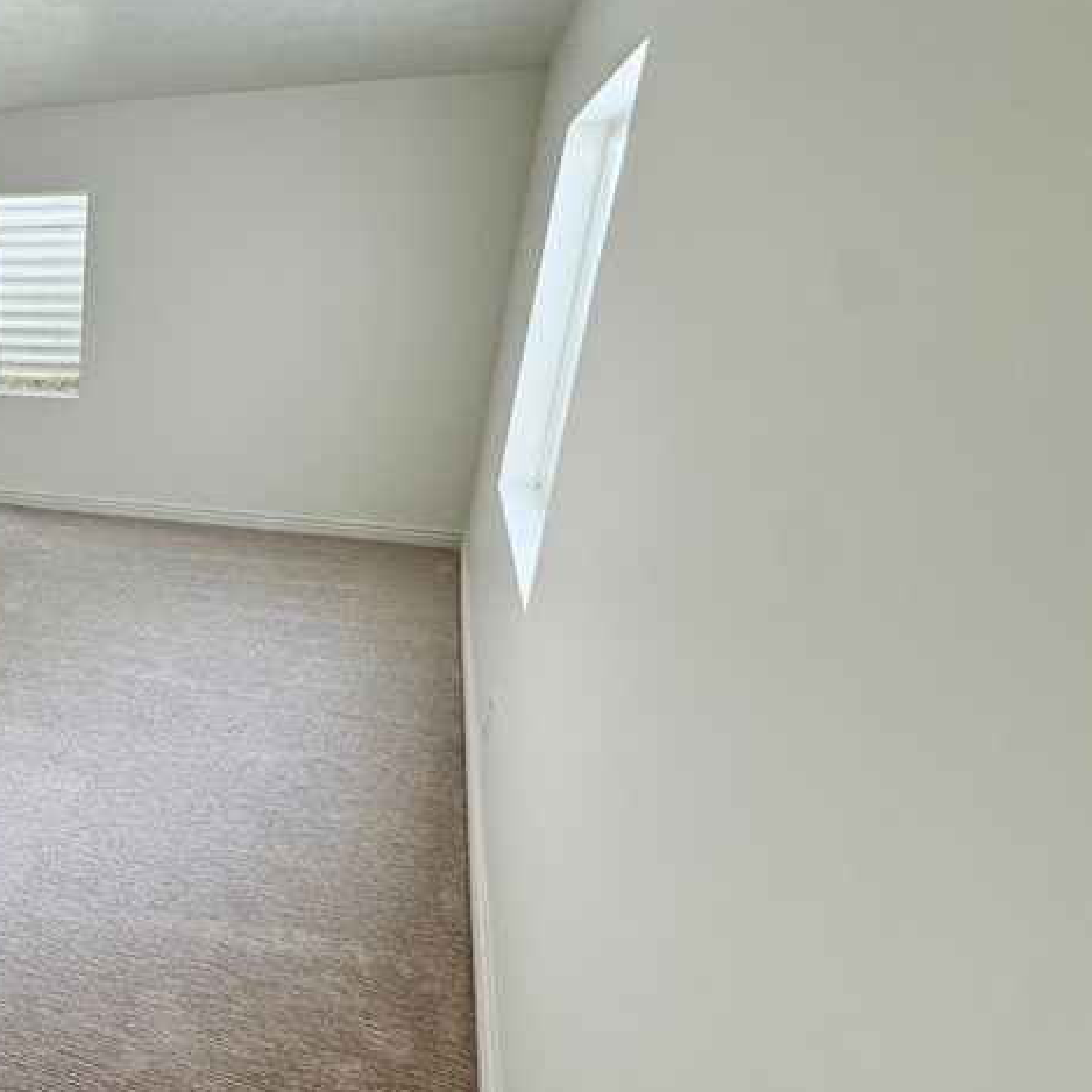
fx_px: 964
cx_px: -33
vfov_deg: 58.8
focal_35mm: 27
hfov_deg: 47.5
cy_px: 622
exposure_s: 1/190
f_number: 2.2
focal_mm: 2.22
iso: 40
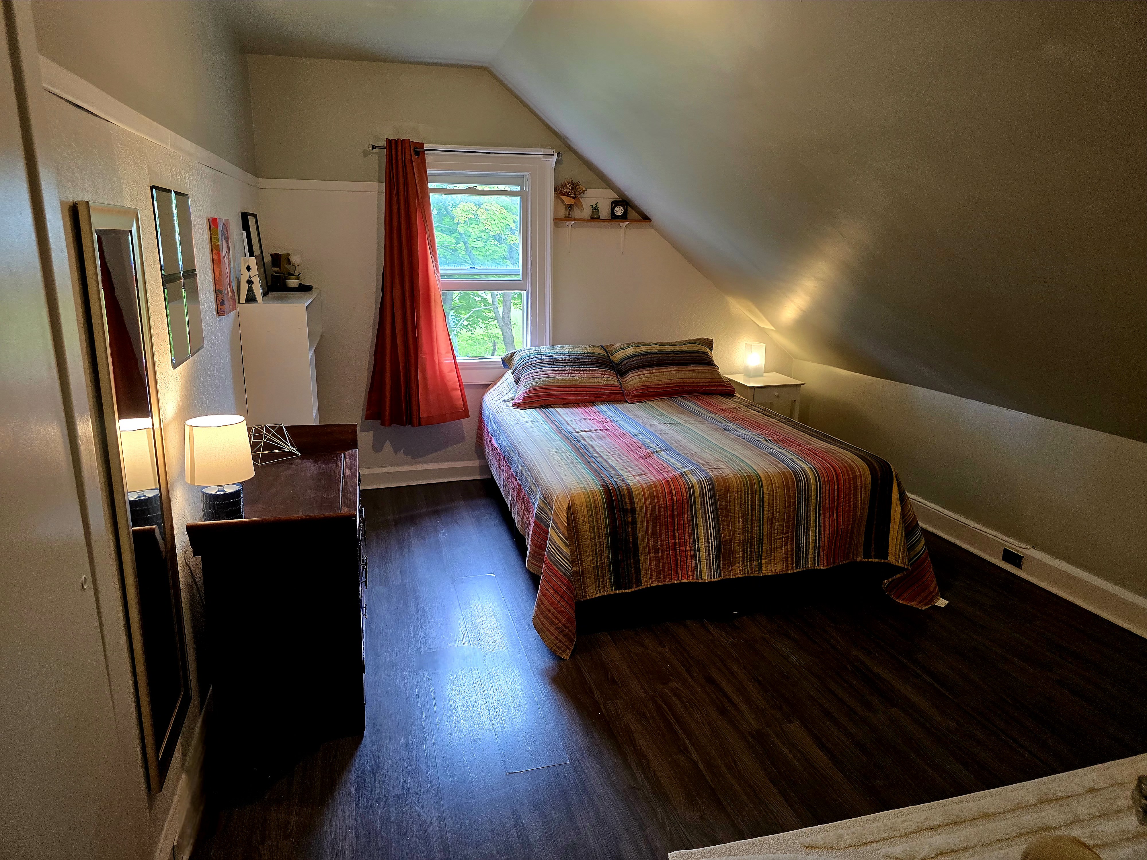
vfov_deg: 58.9
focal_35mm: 23
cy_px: 430
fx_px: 762
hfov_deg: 73.9
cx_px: 574
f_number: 1.7
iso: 250
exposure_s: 1/120
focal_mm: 6.3
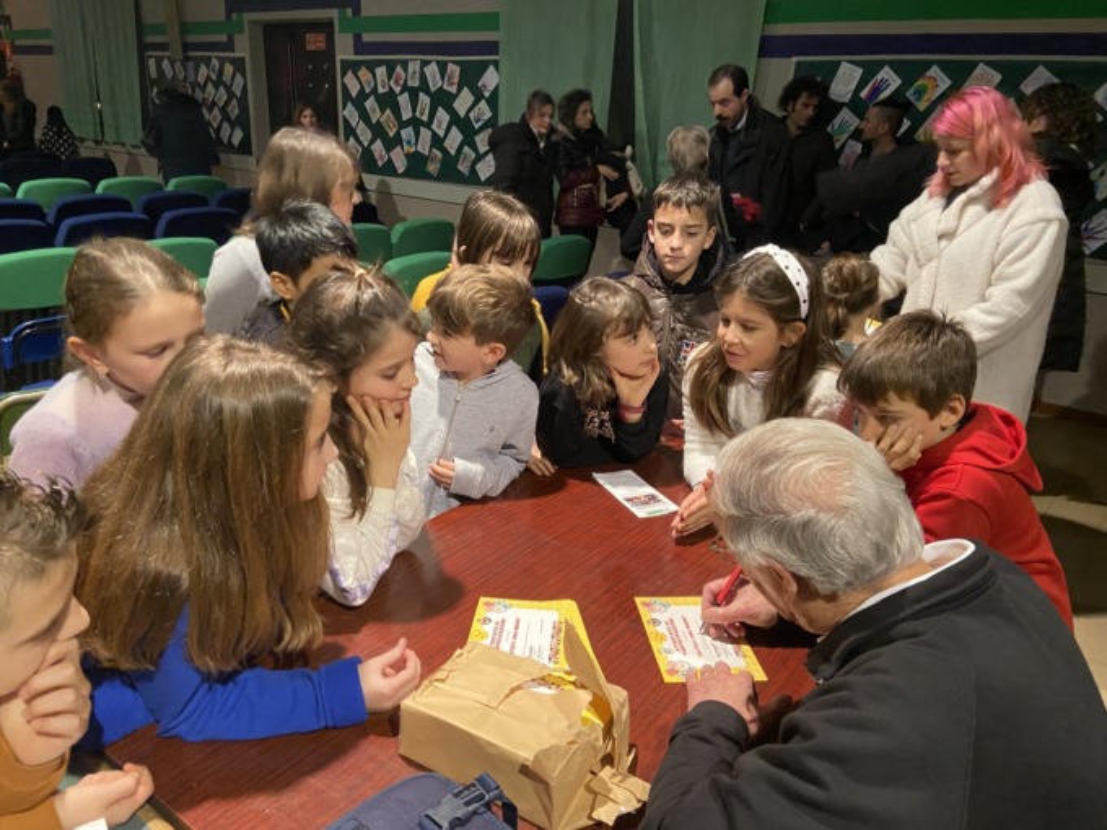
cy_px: 415
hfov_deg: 67.3
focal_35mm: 26
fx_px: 831
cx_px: 554
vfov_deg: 53.1
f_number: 1.8
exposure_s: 1/33
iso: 500
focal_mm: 4.25
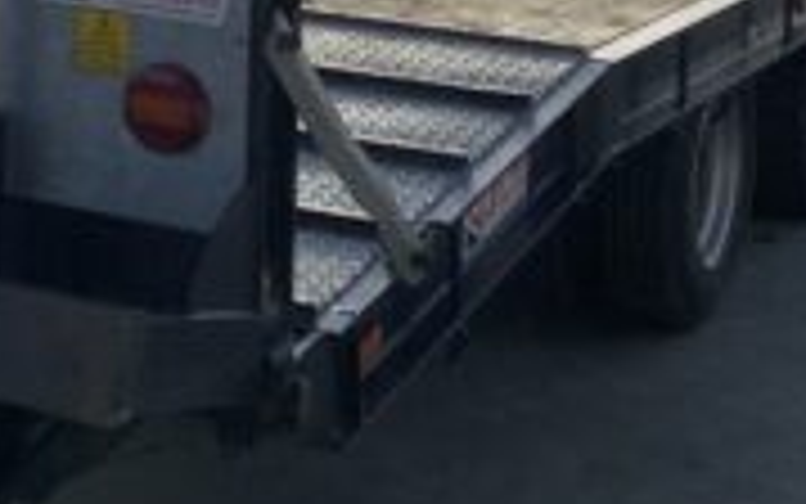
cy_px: -297
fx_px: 2417
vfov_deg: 11.3
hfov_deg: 18.7
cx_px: 108
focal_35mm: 110
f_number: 1.8
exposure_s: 1/3534
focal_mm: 3
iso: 20
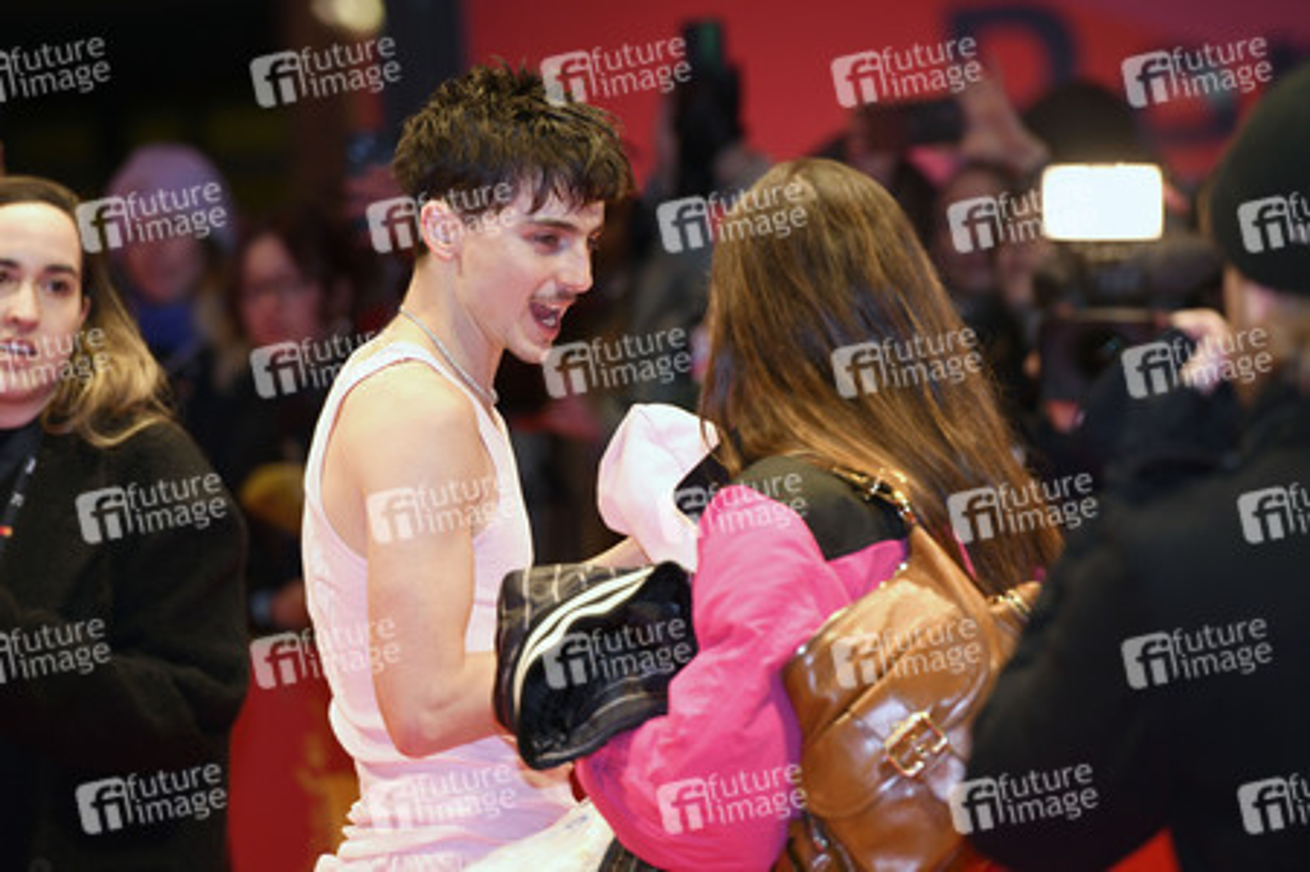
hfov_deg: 10.3
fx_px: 7272
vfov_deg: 6.9
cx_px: 655
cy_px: 436
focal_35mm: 200
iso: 1250
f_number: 4.5
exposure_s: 1/250
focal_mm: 200
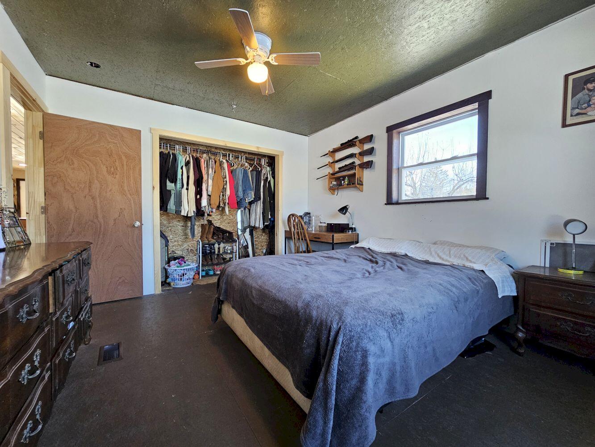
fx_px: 223
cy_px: 224
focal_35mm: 13
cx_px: 298
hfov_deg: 106.2
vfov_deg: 89.9
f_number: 2.2
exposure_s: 1/60
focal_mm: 2.2
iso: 160
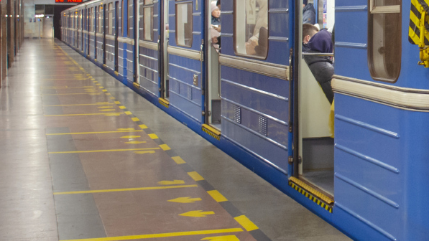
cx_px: 430
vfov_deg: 14.7
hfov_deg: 24.7
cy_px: 85
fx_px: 933
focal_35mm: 82
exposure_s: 1/15
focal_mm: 24
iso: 1800
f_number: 5.6
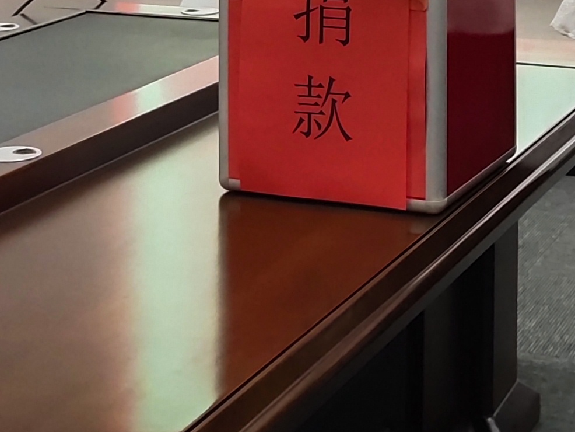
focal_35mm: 146
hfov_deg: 13.5
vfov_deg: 9.9
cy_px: -219
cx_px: 448
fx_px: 2426
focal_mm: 4.74
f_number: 1.79
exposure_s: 1/262
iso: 50
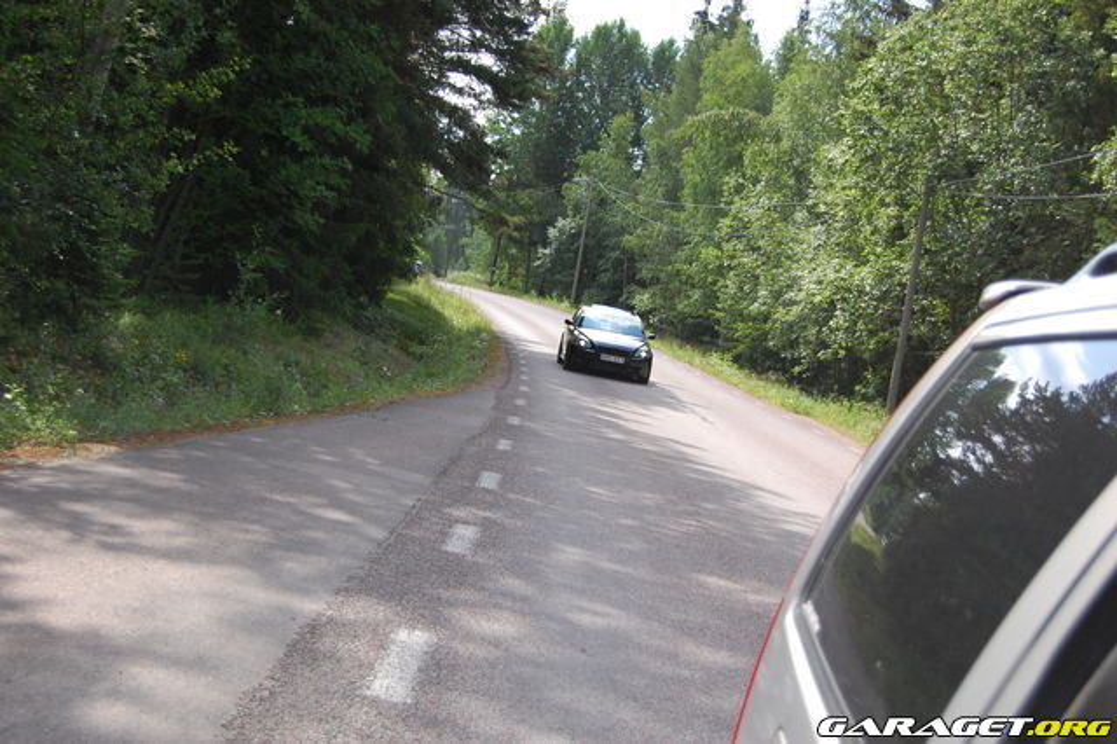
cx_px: 558
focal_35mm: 48
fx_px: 1489
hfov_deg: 41.1
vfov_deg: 28.0
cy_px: 372
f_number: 4.5
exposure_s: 1/2500
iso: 800
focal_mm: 32
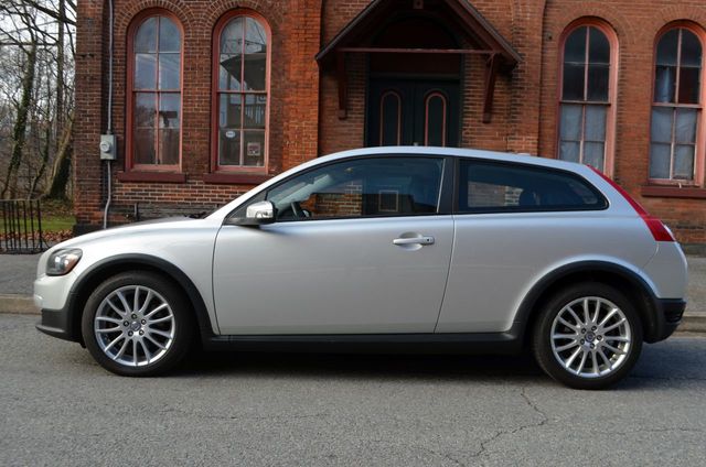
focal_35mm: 33
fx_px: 646
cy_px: 234
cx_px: 353
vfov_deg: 39.8
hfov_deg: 57.3
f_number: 7.1
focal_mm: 22
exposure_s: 1/200
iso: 200
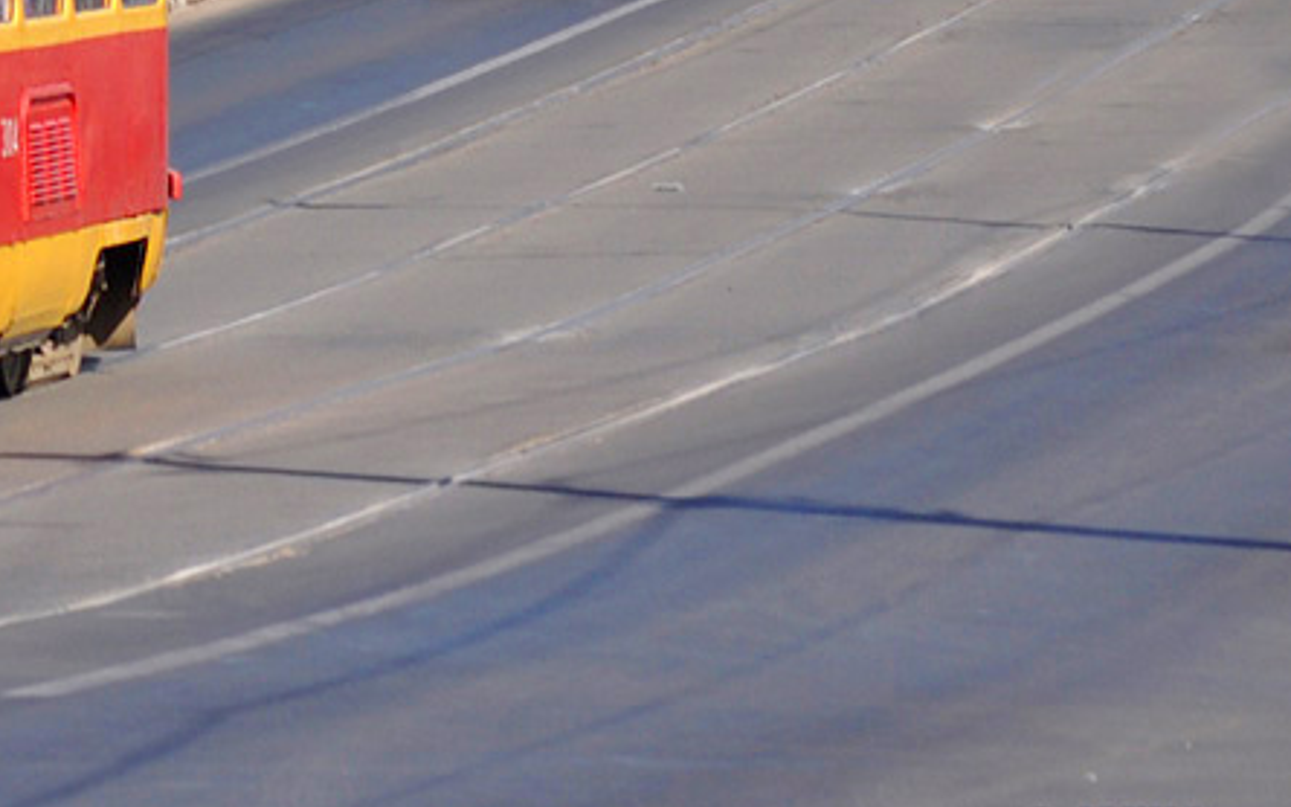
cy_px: -180
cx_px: -360
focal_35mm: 338
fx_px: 11891
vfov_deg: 3.9
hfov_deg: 6.2
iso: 200
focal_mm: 82
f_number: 8
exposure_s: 1/500
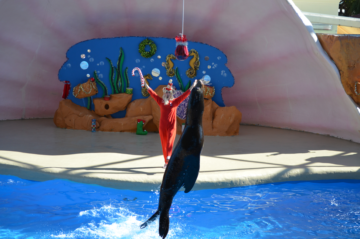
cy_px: 120
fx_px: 928
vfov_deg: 14.6
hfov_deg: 22.0
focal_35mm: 93
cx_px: 180
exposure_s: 1/1250
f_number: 4.5
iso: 400
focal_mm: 62
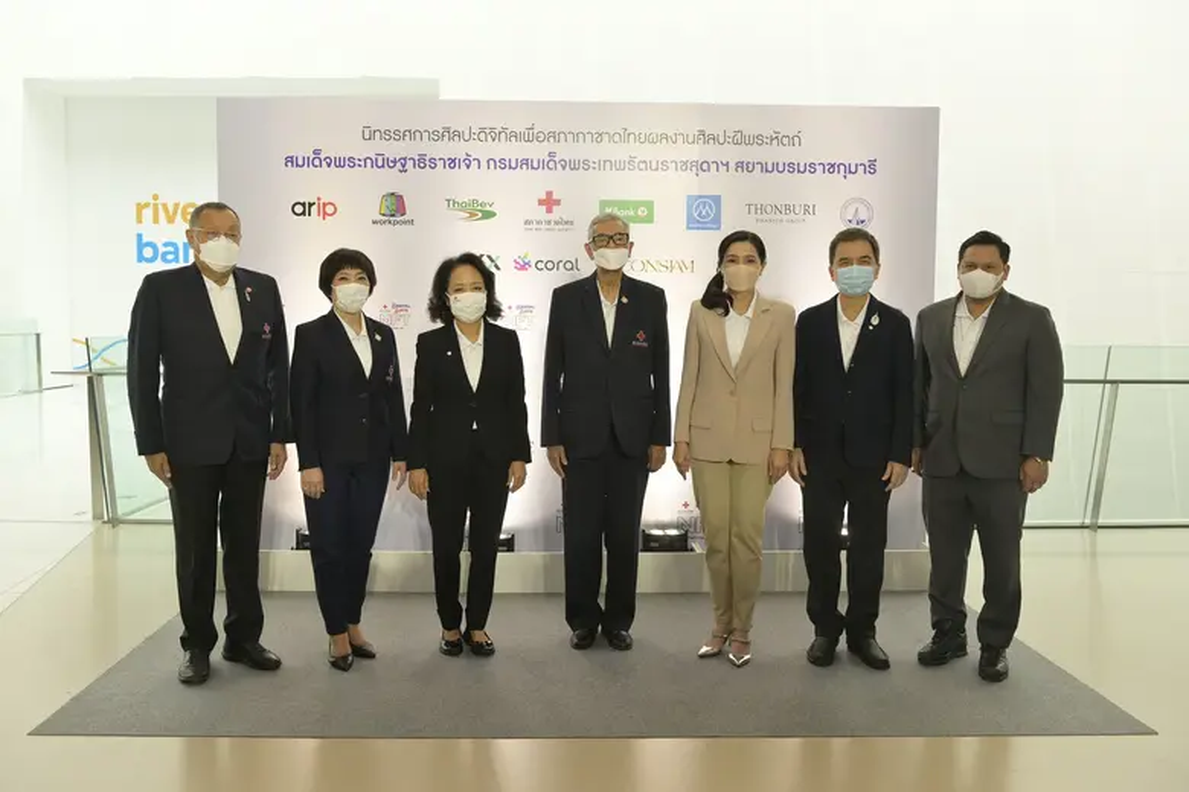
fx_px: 1024
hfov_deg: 60.3
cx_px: 594
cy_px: 396
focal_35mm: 31
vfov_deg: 42.3
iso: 200
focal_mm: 31
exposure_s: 1/100
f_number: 4
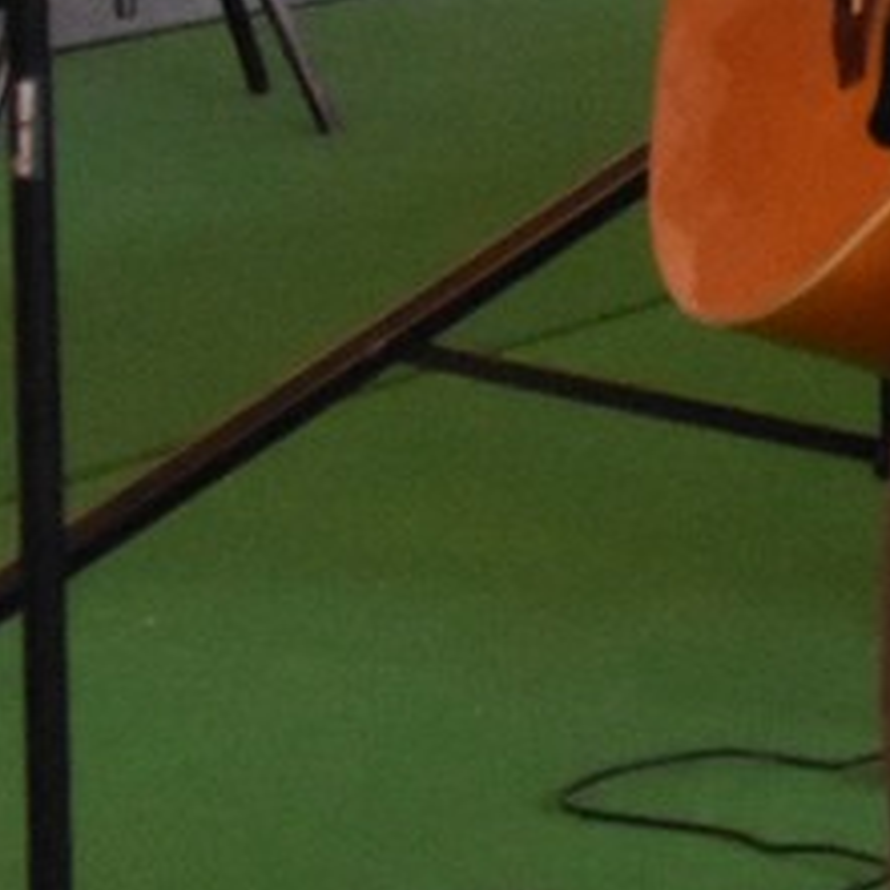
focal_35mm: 296
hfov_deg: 5.4
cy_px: 14
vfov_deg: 5.9
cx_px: 2988
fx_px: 8610
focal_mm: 32
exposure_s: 1/60
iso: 3200
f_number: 4.2
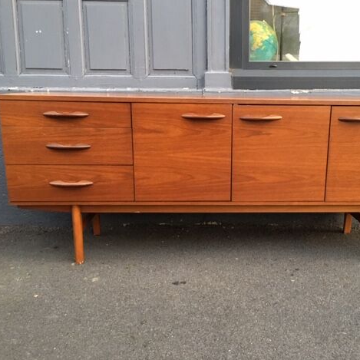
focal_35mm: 35
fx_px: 412
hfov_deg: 46.7
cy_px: 178
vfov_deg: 47.2
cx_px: 229
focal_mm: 4.15
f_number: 2.2
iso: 250
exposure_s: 1/33
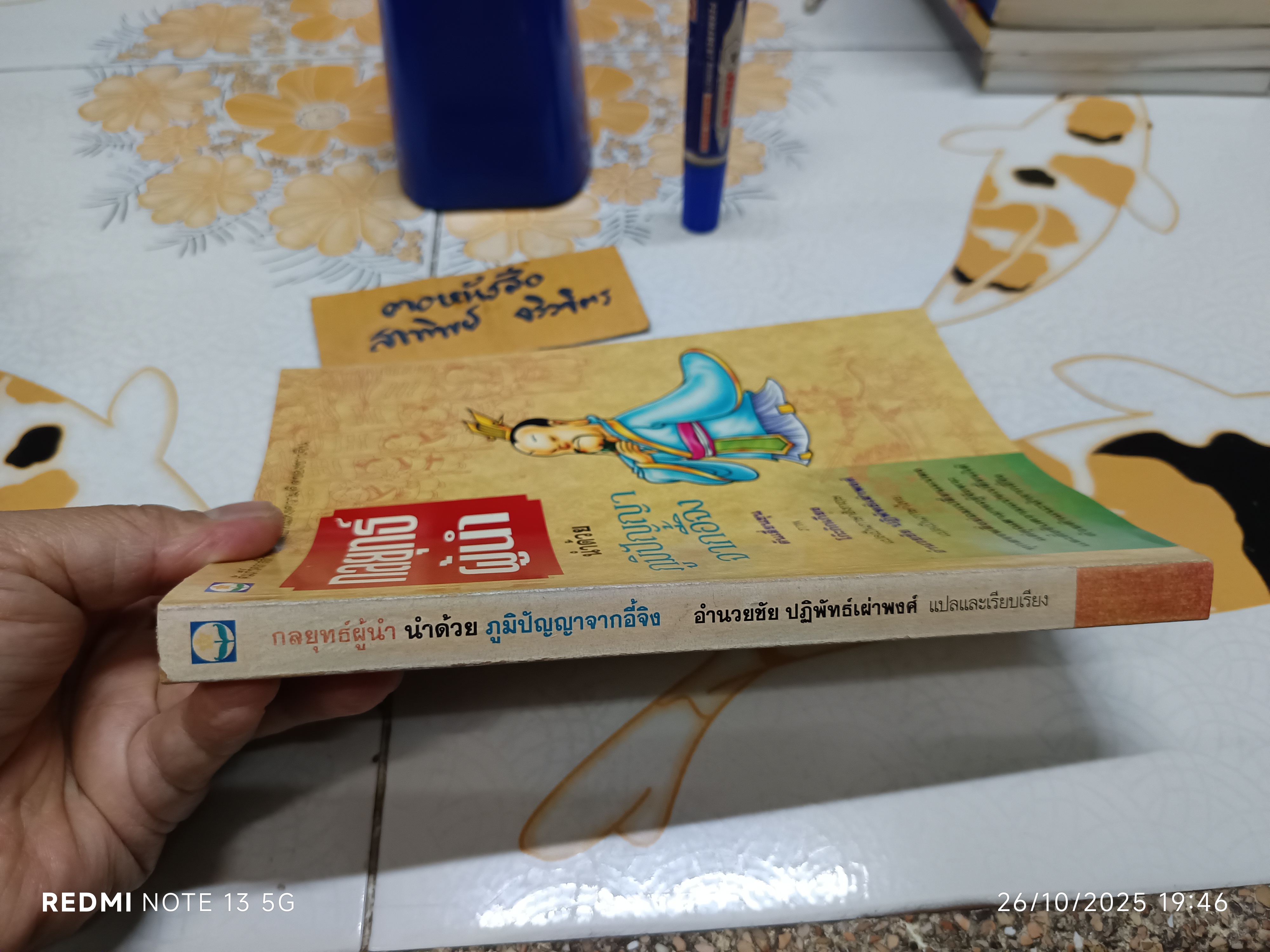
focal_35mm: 24
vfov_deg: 56.8
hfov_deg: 71.6
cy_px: 476
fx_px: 881
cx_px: 635
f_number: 1.7
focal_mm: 5.31
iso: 982
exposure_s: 1/33.3
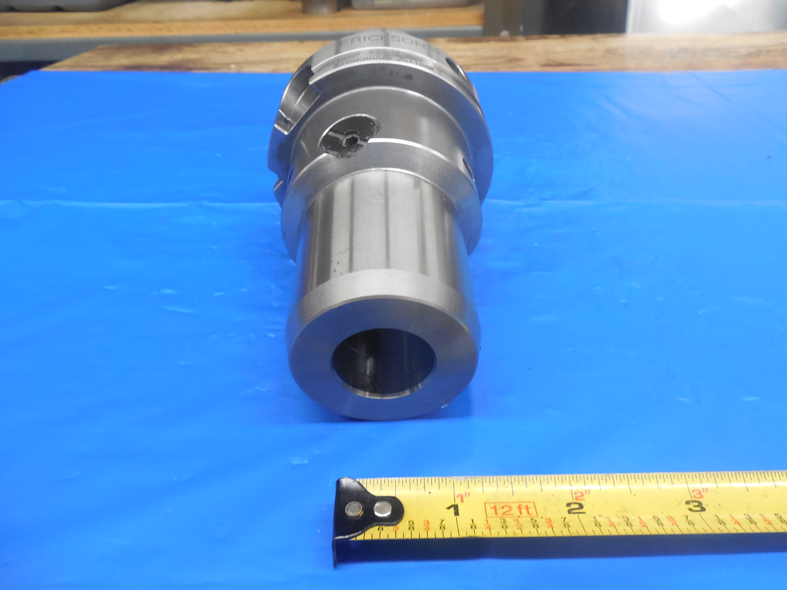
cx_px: 394
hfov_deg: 69.4
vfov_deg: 54.9
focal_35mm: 25
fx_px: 568
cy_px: 295
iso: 400
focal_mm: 4.5
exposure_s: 1/30
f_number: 3.3
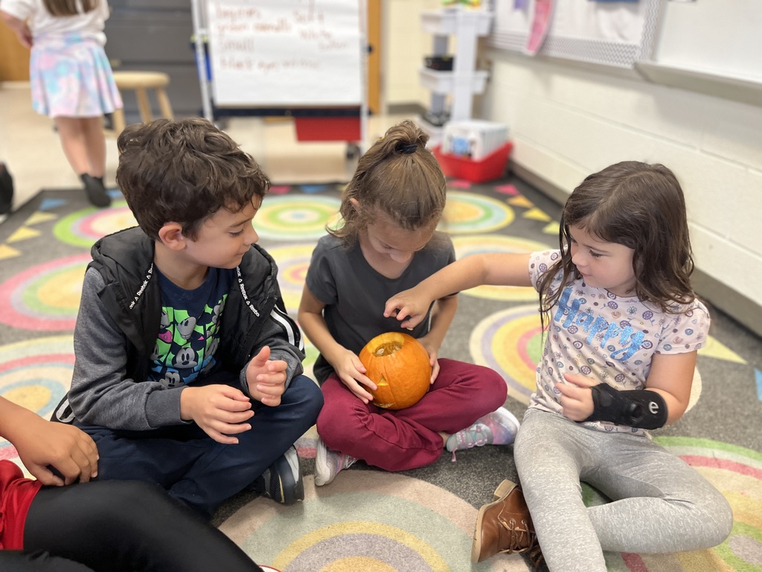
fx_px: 572
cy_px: 286
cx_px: 381
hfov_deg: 67.3
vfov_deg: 53.1
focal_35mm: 26
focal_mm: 5.1
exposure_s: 1/60
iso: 250
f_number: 1.6
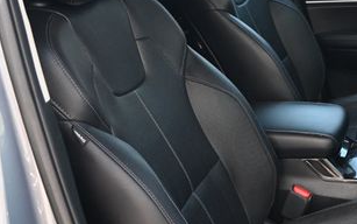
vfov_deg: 18.6
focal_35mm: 70
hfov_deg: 28.1
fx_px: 681
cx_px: 331
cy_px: 103
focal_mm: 22
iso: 450
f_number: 4
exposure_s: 1/125
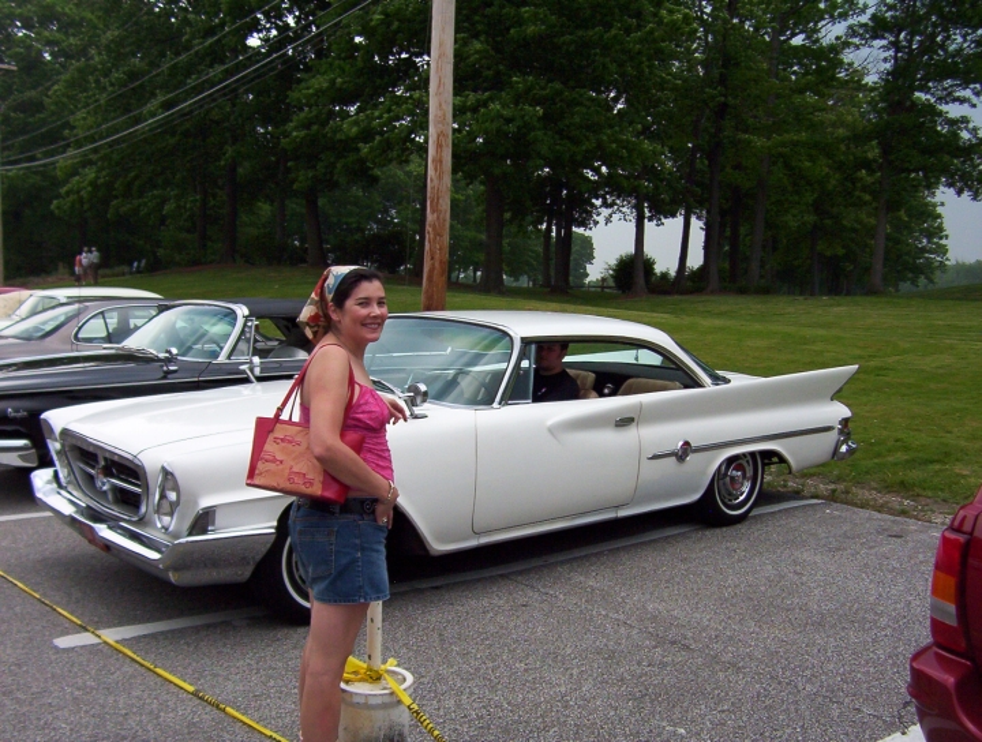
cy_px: 371
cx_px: 491
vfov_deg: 39.8
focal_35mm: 36
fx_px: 1024
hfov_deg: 51.2
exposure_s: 1/697
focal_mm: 5.54
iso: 100
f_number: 2.76
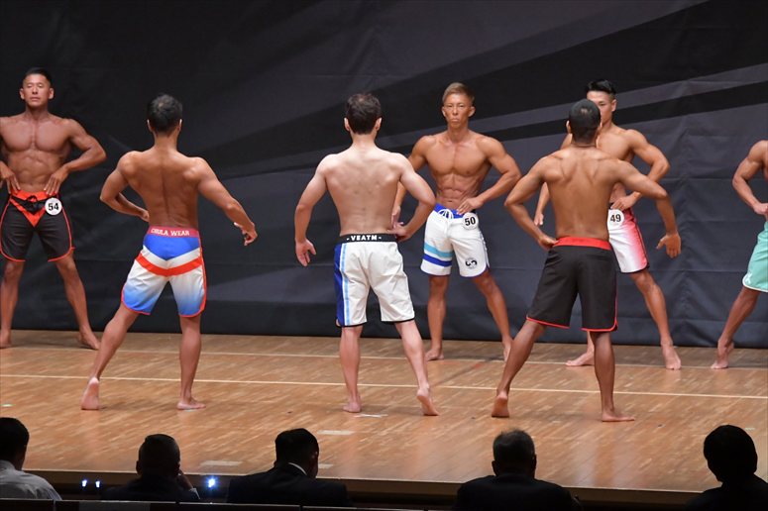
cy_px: 256
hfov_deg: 10.2
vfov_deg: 6.8
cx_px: 384
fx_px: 4307
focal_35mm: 202
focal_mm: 135
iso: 6400
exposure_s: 1/400
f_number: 5.6
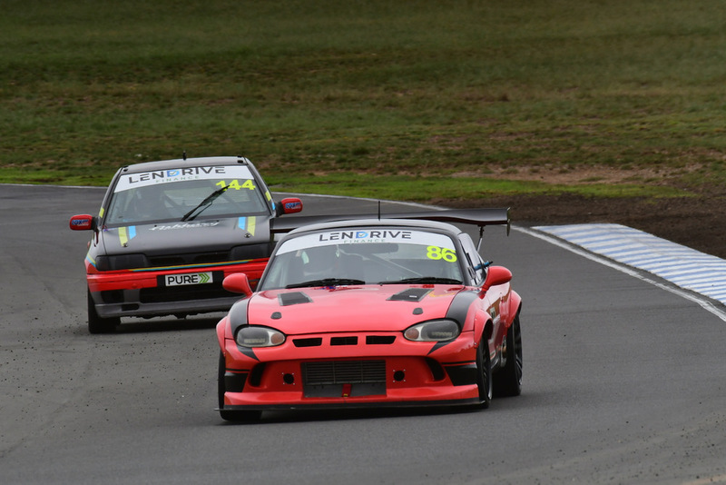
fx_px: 15130
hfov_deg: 2.7
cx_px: 363
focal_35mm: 750
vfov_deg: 1.8
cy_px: 242
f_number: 10
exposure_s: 1/640
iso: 640
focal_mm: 500
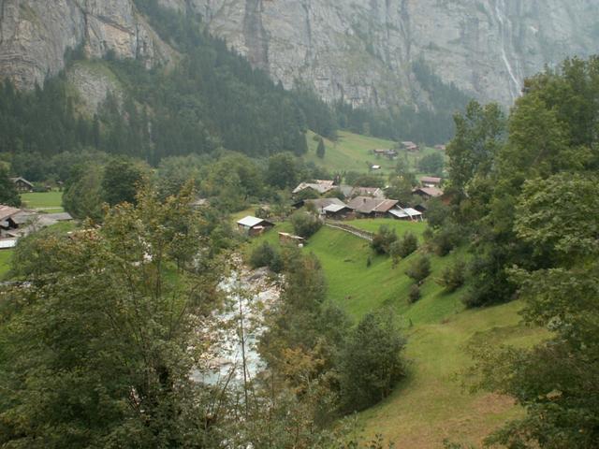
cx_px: 300
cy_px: 224
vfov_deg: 30.9
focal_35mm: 47
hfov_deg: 40.4
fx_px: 813
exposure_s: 1/40
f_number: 3.2
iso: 50
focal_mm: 7.75
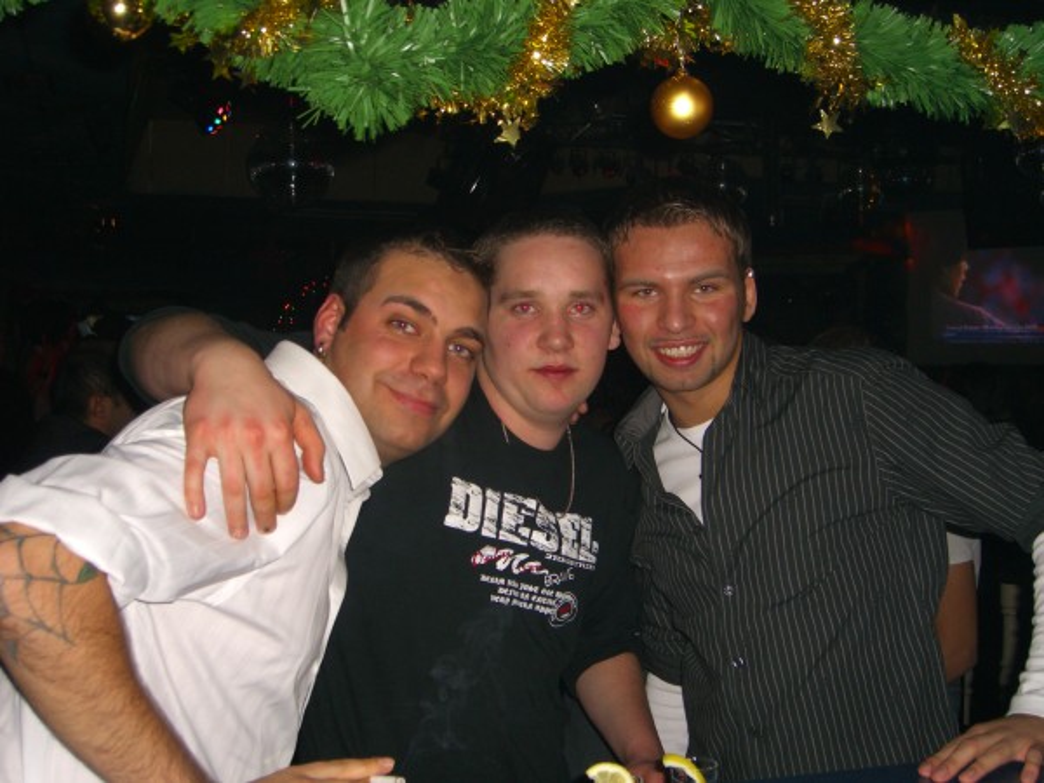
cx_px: 522
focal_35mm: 46
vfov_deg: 31.5
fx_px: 1387
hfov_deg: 41.2
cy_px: 392
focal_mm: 9.5
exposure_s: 1/60
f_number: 3.1
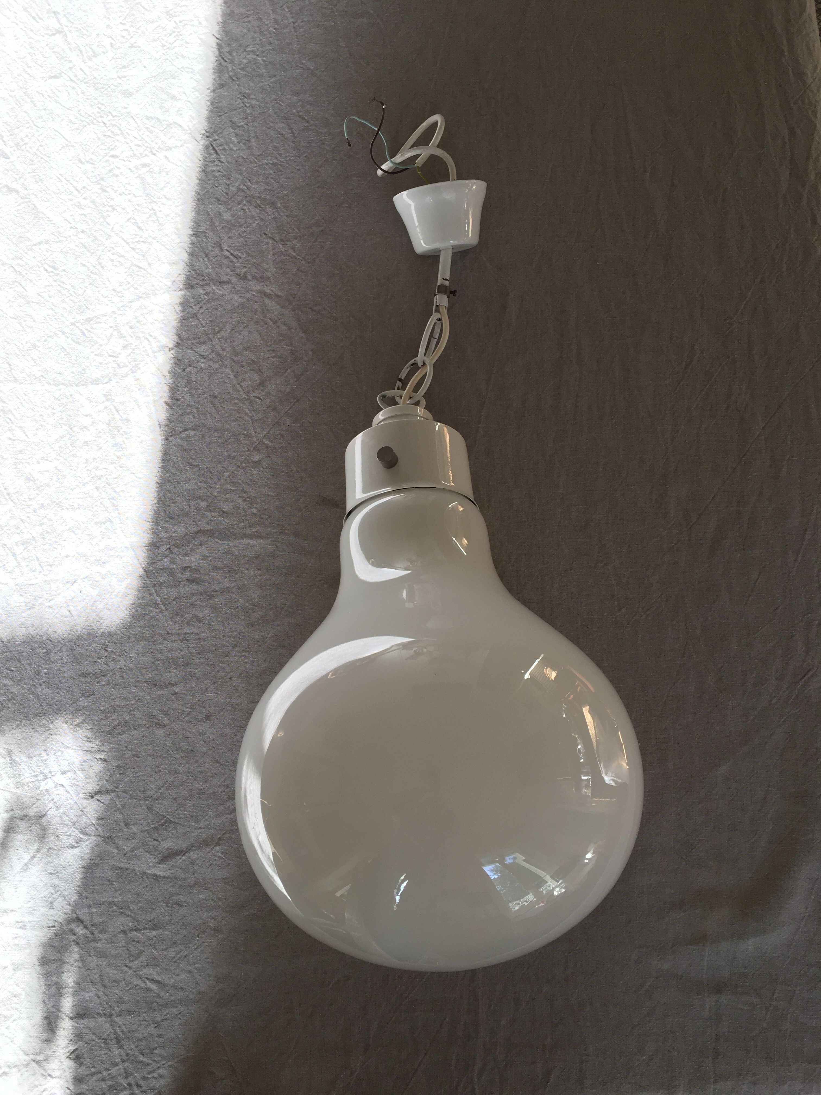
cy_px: 548
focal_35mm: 29
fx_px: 917
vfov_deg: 61.7
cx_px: 410
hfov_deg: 48.2
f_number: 2.2
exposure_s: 1/100
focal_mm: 4.15
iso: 25
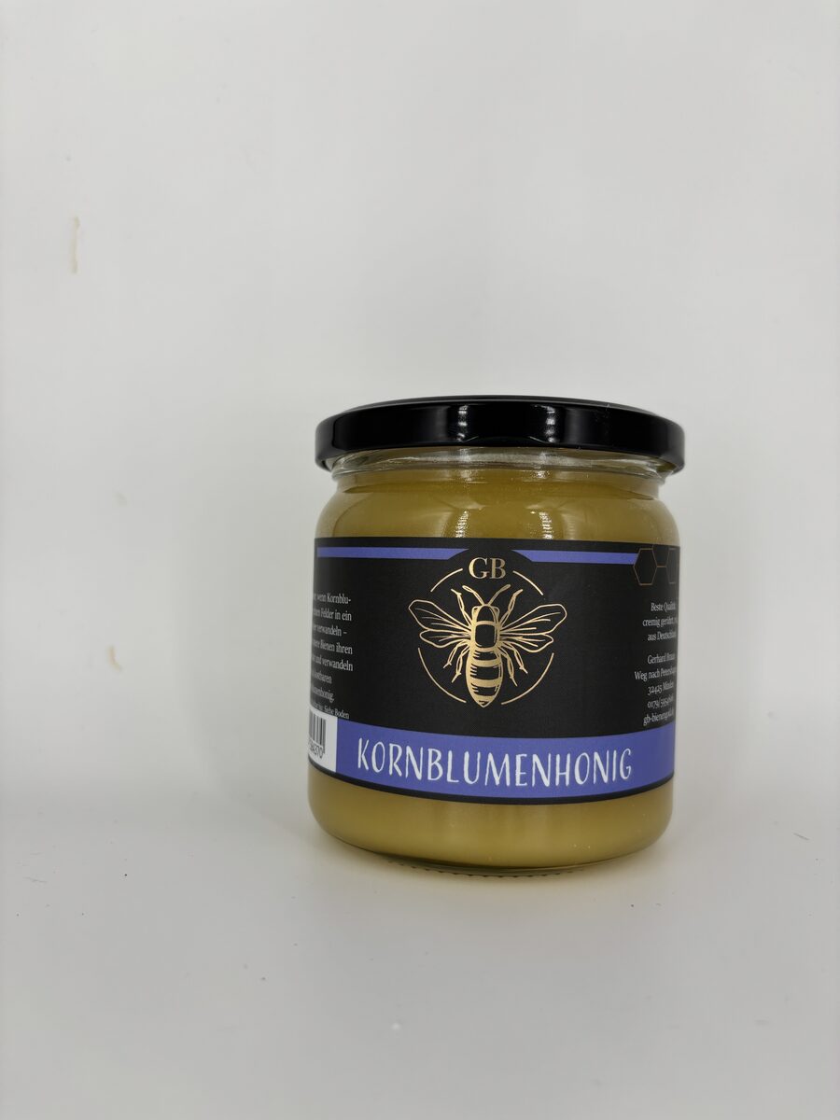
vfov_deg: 67.3
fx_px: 841
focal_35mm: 26
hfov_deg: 53.1
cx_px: 420
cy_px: 560
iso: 50
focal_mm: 5.96
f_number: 1.6
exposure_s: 1/1522
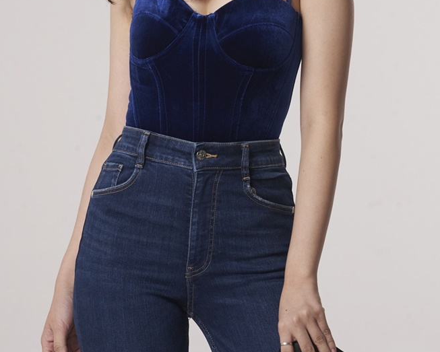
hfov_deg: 7.7
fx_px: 3257
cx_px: 236
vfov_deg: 6.2
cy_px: 82
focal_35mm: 250
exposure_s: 1/125
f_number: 11
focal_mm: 145
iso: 100
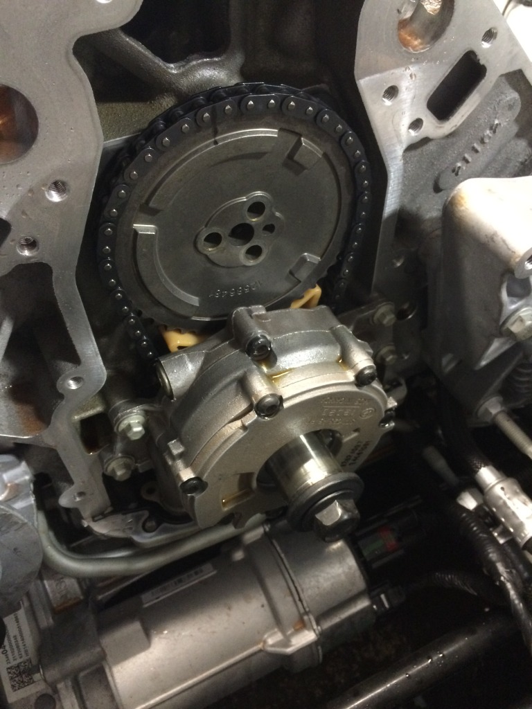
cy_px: 354
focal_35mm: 29
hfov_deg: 48.2
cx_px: 266
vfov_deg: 61.7
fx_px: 594
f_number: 2.2
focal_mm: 4.15
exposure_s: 1/17
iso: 250
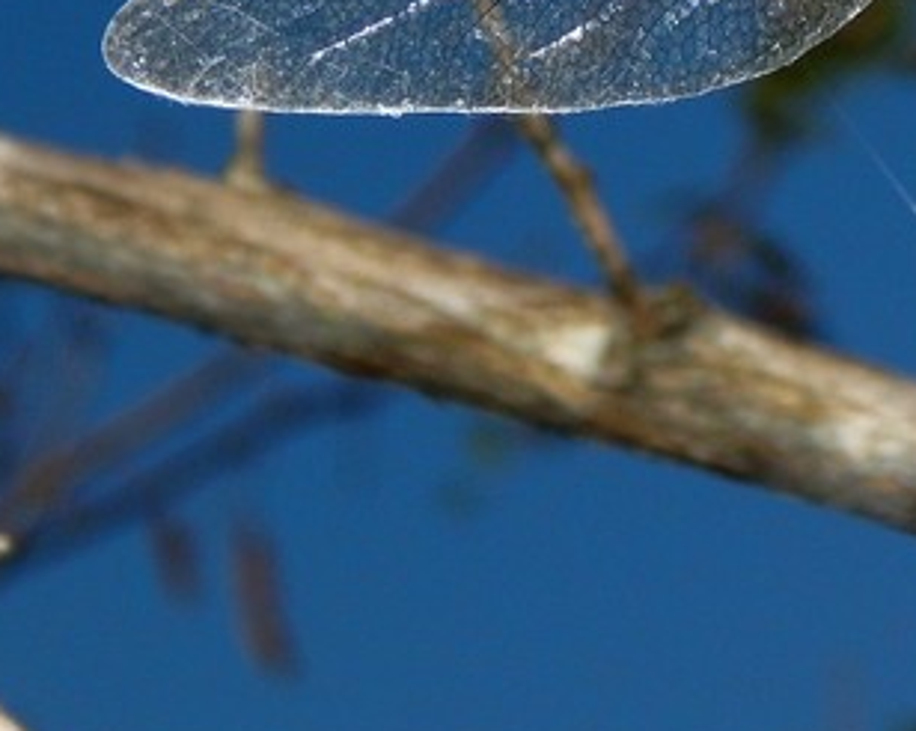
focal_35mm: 218
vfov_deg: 7.1
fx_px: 5906
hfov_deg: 8.8
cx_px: 931
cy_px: 0
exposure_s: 1/800
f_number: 8.6
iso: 125
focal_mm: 15.3
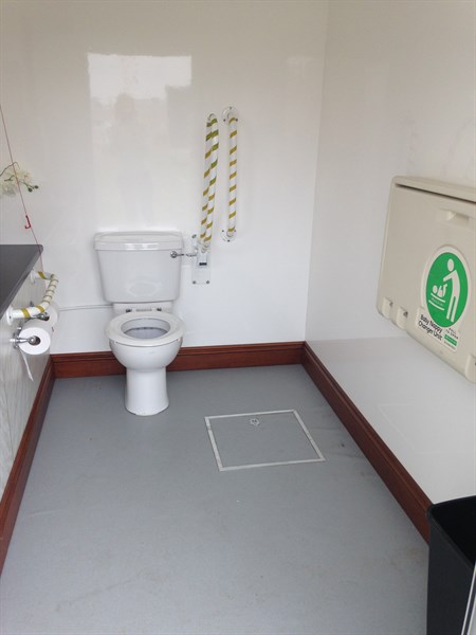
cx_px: 238
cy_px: 318
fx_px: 605
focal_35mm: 33
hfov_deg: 42.9
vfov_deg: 55.4
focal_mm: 4.1
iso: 50
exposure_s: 1/321
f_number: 2.4
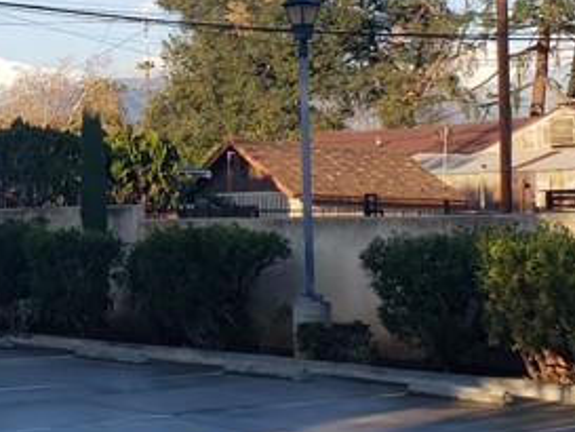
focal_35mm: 61
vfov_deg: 23.3
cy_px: 23
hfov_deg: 29.3
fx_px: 1014
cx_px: -17
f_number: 2.4
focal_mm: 4.3
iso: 50
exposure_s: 1/519
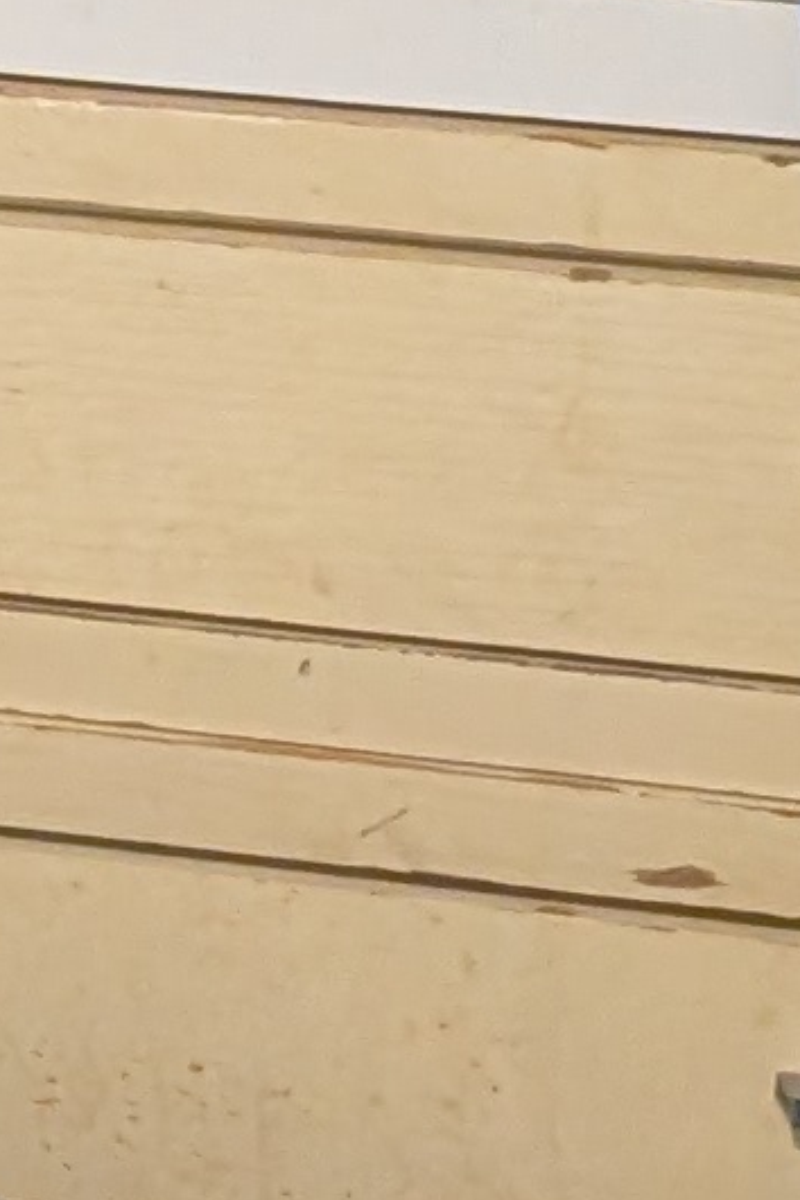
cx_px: -2145
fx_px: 6399
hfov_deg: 6.2
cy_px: -836
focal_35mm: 192
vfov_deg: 10.2
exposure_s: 1/120
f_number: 1.68
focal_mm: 6.9
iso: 2885
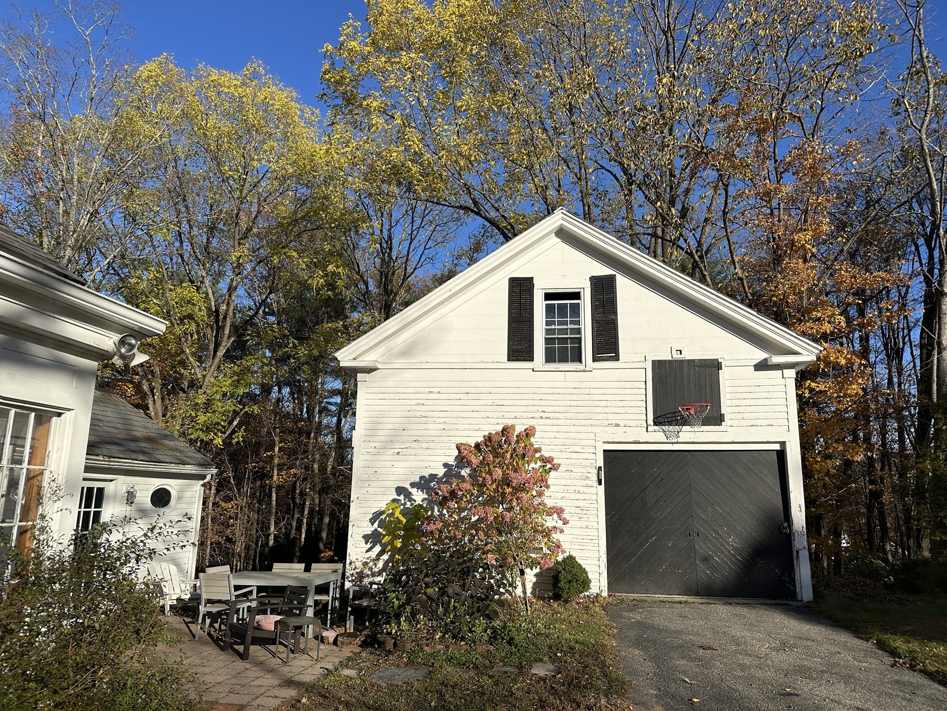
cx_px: 474
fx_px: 657
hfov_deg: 71.6
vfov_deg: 56.8
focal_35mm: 24
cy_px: 356
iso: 80
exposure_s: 1/7042
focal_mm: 6.86
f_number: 1.78
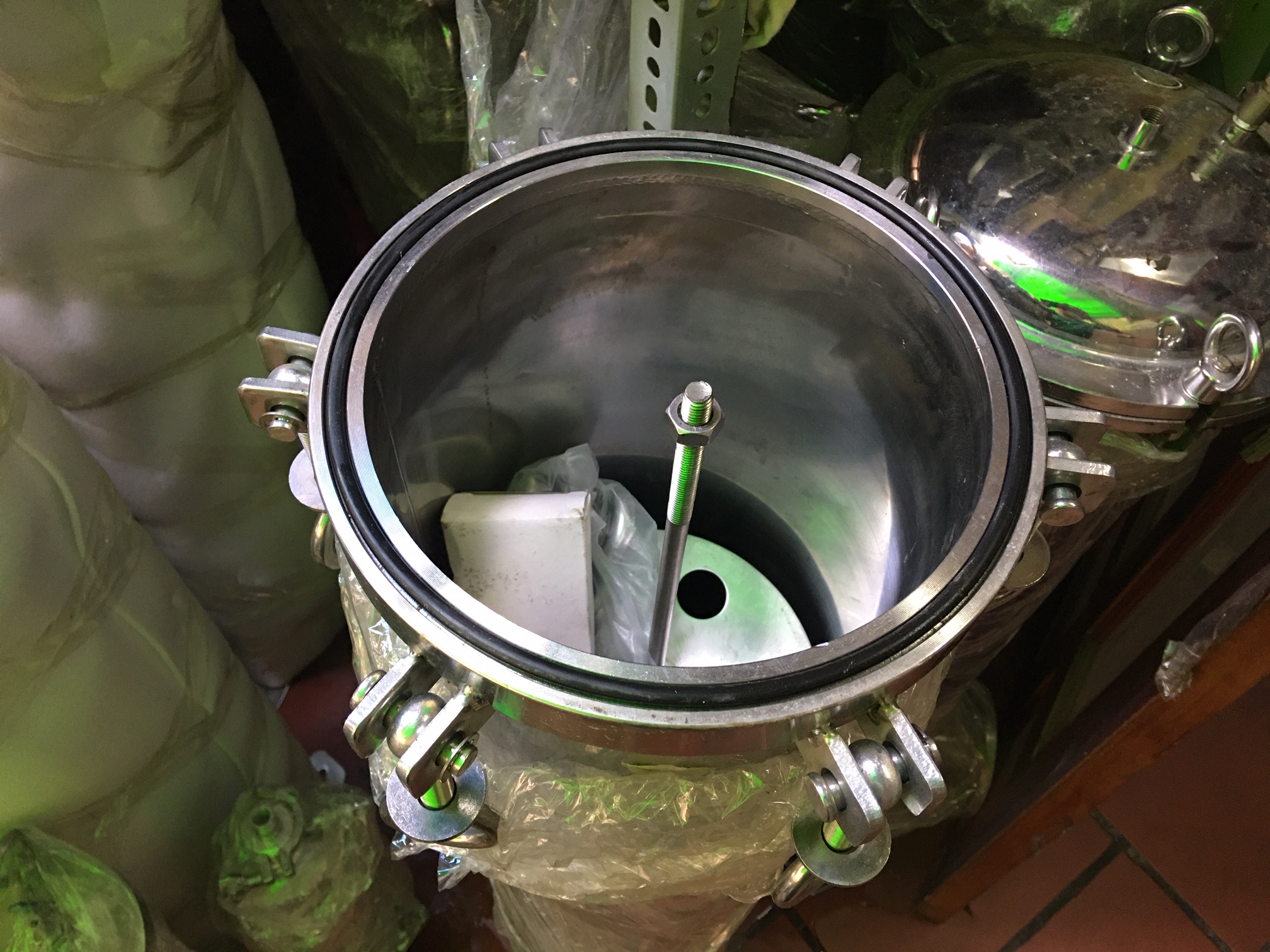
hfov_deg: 61.7
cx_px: 635
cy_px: 476
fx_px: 1064
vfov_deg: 48.2
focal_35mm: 29
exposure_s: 1/17
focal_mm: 4.15
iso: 100
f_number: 2.2
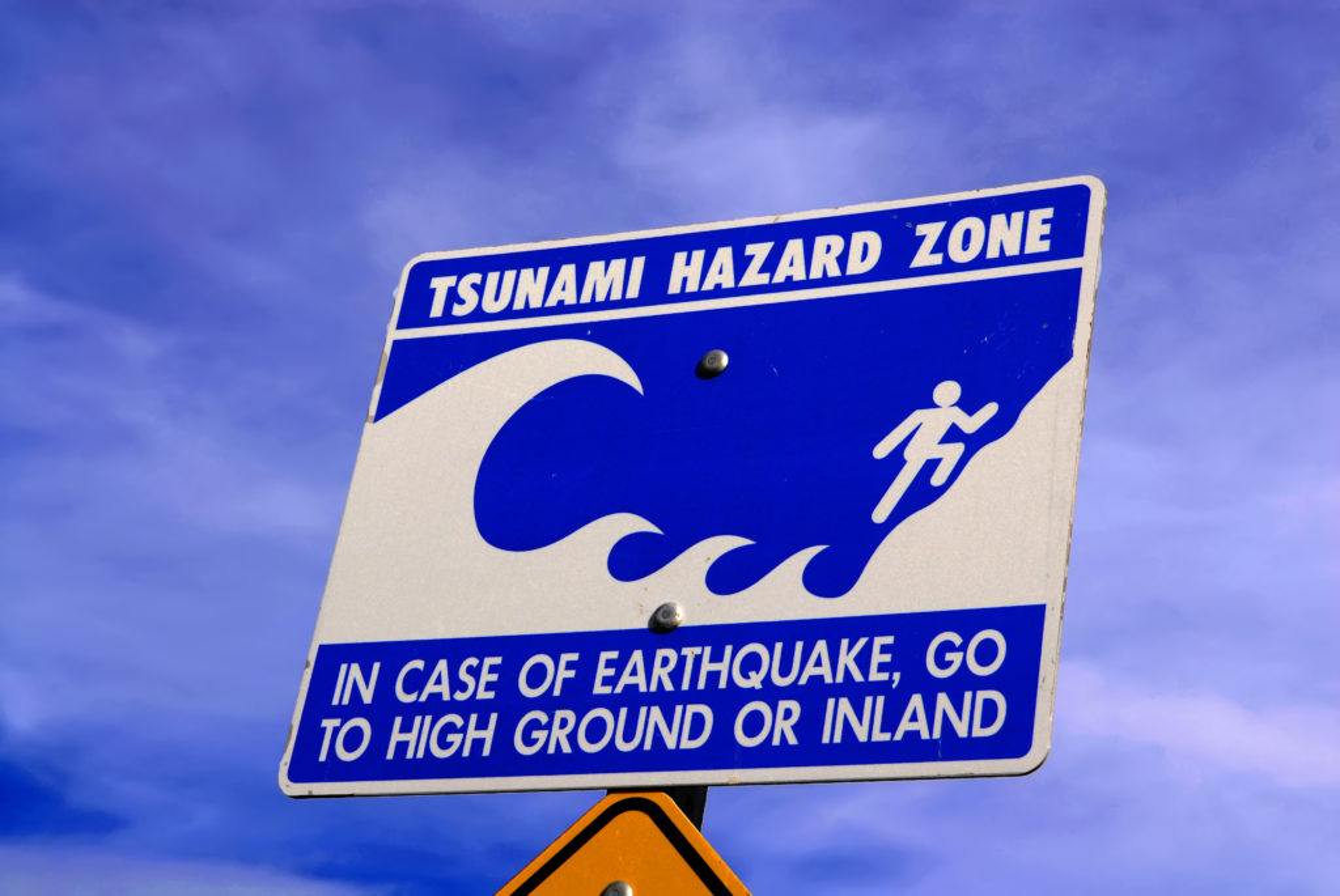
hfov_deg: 26.0
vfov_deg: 17.5
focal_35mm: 78
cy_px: 448
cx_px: 670
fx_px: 2906
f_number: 10
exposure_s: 1/350
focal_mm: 52
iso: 200
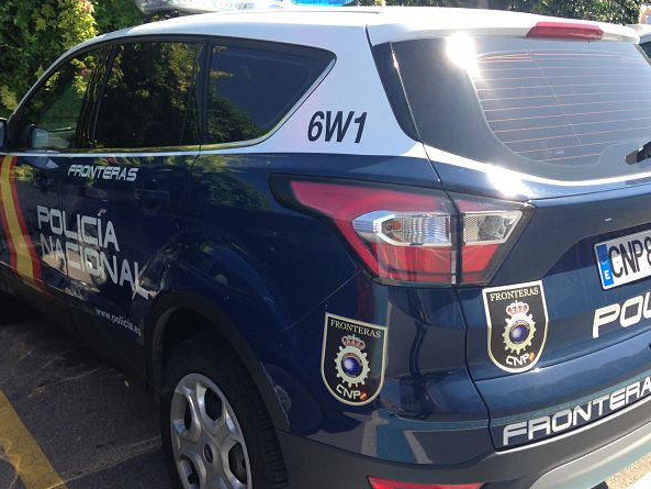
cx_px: 297
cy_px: 219
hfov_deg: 50.1
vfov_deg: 38.6
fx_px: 696
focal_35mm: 37
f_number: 2.4
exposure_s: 1/507
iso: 50
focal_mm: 4.12
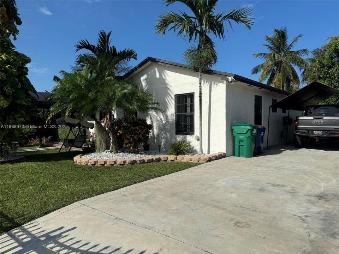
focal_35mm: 24
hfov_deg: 71.6
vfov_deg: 56.8
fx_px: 235
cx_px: 170
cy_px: 127
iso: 80
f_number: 1.78
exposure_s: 1/7937
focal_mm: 6.76
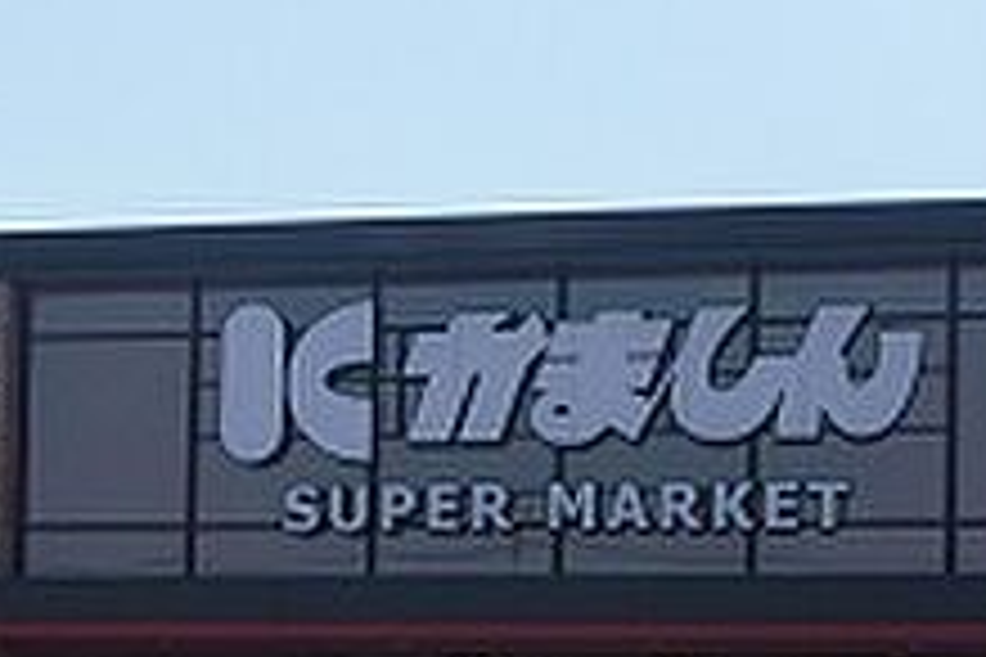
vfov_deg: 12.7
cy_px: 731
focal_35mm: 106
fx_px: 2903
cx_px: 144
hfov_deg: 19.0
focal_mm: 6.4
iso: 100
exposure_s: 1/1300
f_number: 3.1
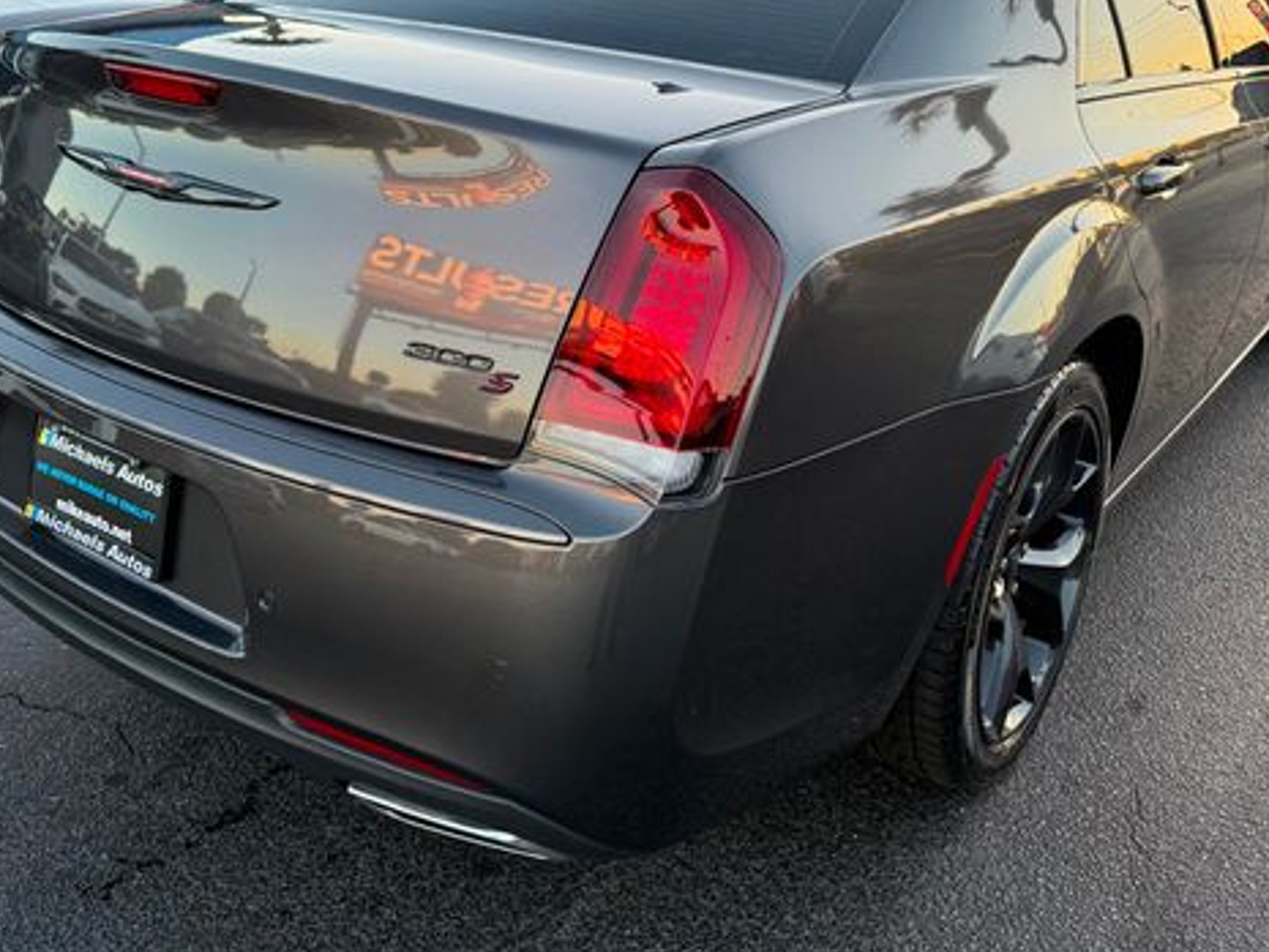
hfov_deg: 55.3
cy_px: 366
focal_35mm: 33
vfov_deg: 42.7
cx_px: 639
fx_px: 1210
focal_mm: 6.76
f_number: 1.78
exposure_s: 1/223
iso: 125
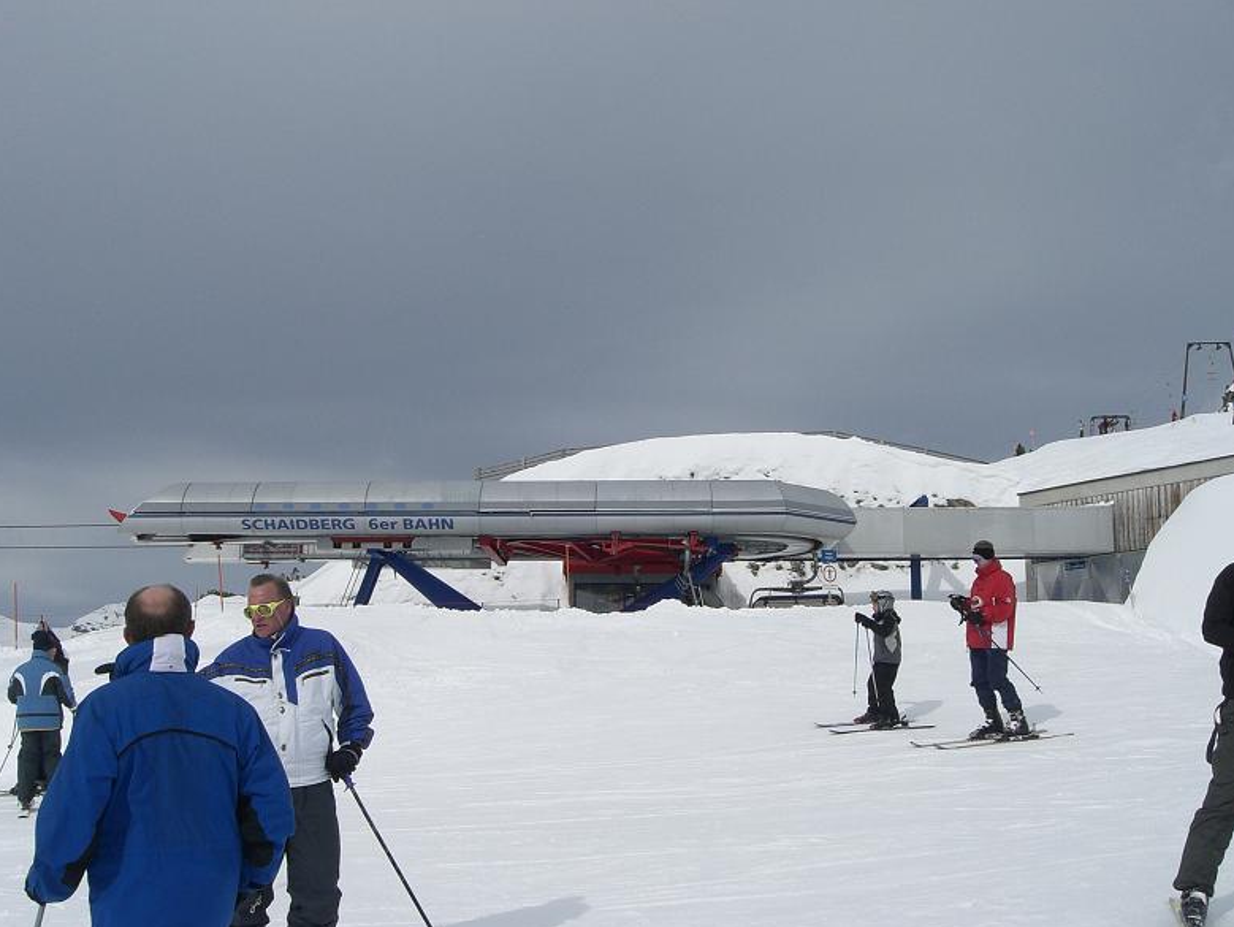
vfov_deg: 36.8
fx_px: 1391
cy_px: 472
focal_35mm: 39
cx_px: 624
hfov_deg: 47.8
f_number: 4.4
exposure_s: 1/2000
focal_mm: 6.3
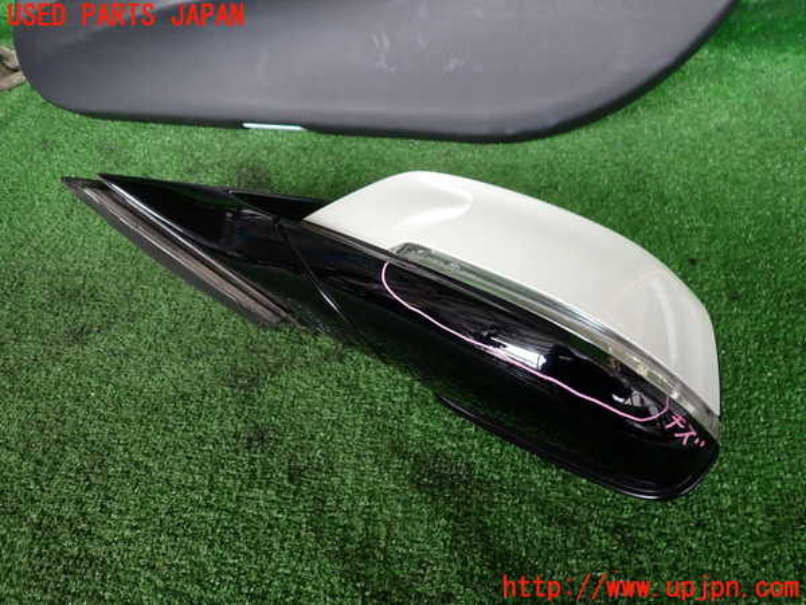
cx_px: 403
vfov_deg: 54.9
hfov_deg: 69.4
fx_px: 582
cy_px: 302
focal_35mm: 25
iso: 160
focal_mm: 4.5
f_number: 2
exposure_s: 1/60
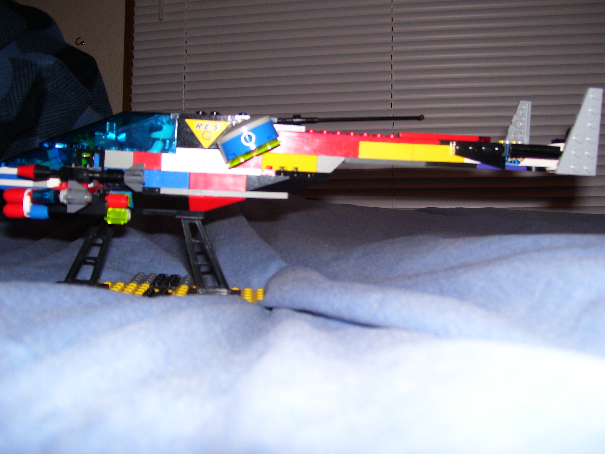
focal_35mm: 37
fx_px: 647
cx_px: 302
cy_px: 227
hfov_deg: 50.1
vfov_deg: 38.7
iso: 80
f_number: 2.7
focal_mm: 6
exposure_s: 1/60
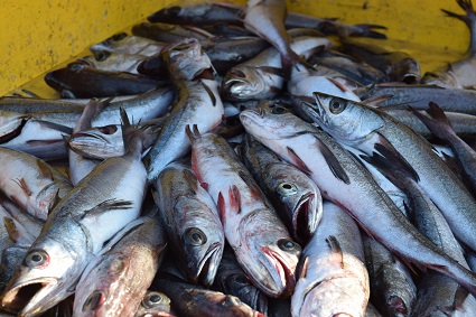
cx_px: 238
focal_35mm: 82
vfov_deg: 16.5
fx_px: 1090
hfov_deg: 24.6
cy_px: 158
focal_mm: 55
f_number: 8
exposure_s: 1/250
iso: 400
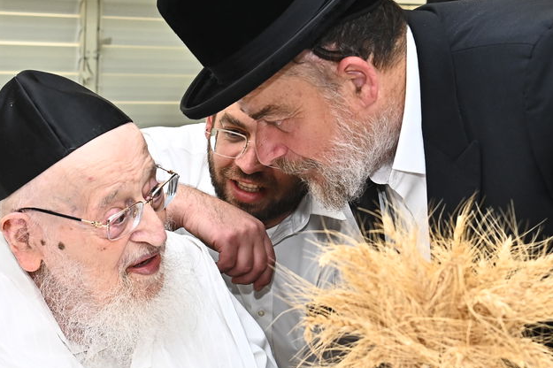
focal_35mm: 112
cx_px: 285
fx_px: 1719
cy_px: 212
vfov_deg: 12.2
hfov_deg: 18.3
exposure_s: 1/200
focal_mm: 50
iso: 1250
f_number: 5.6
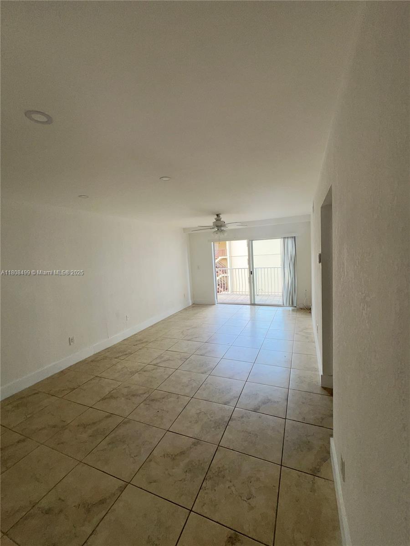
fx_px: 205
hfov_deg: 89.9
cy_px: 273
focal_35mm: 13
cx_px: 205
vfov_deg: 106.2
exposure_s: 1/142
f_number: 1.8
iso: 100
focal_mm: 1.57
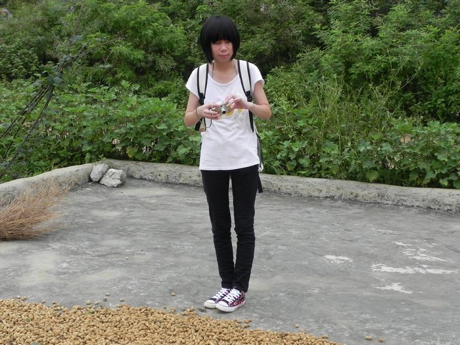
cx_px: 230
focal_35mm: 66
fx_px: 877
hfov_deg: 29.4
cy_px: 172
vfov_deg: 22.3
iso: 160
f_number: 6.3
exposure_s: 1/317
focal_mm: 11.8
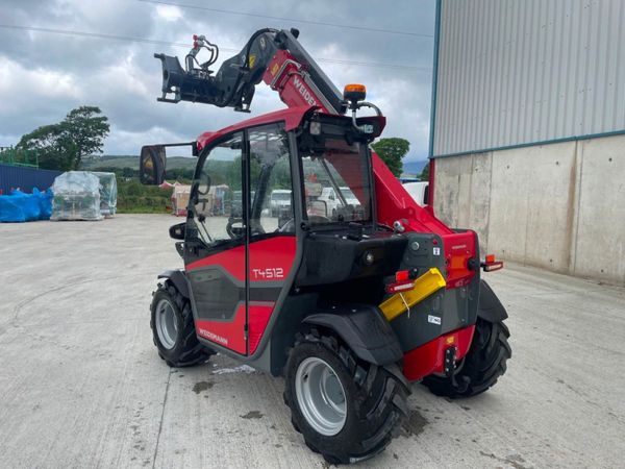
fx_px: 469
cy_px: 234
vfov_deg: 53.1
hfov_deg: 67.3
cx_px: 312
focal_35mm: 26
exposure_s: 1/1553
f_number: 1.6
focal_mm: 4.2
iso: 32
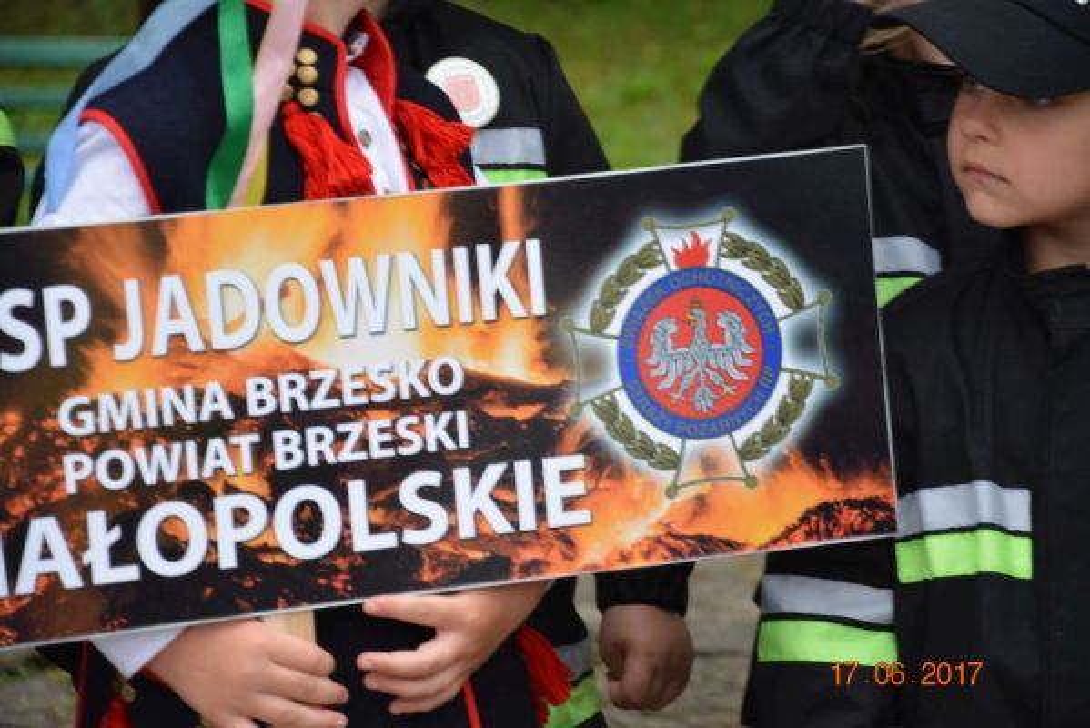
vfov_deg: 8.7
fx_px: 4771
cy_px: 364
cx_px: 545
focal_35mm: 158
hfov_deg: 13.0
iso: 400
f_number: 5.6
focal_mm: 105
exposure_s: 1/100
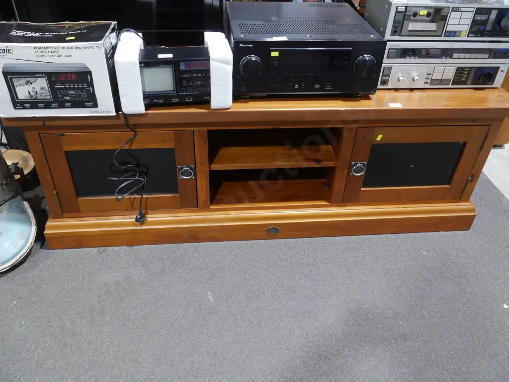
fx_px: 412
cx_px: 254
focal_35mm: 28
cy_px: 191
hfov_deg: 63.4
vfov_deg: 49.7
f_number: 5.6
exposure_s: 1/60
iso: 1250
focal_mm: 14
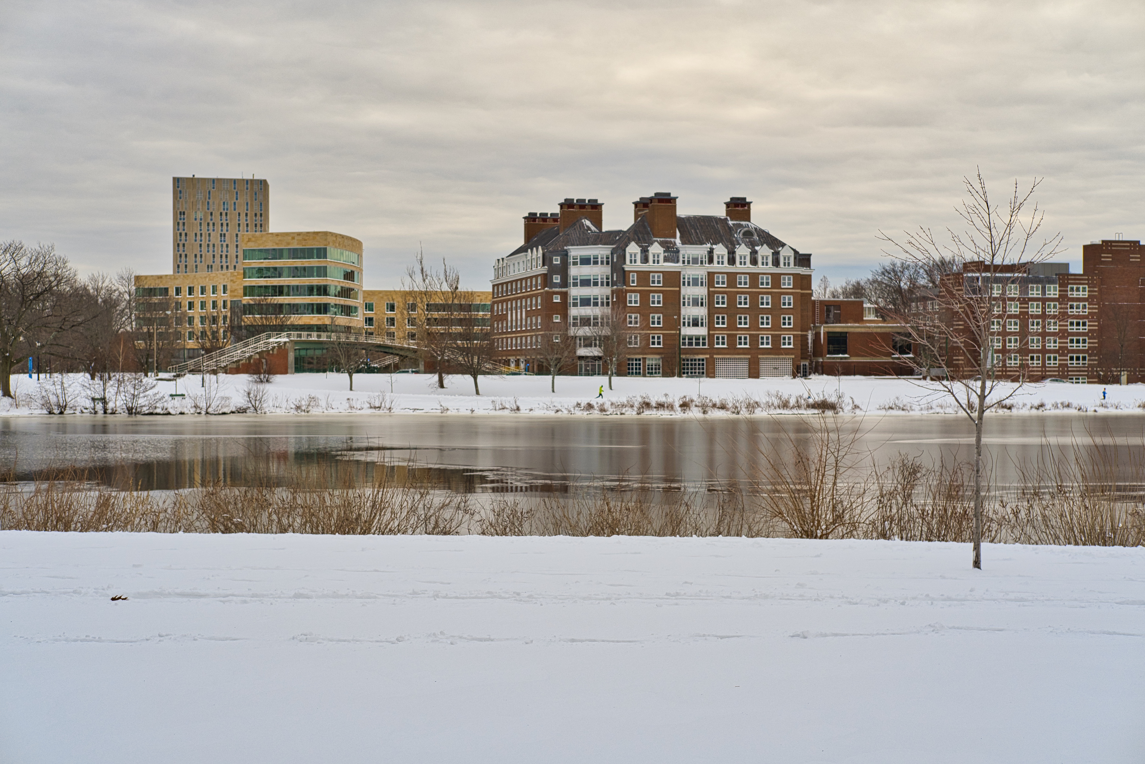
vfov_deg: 25.5
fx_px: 1686
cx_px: 572
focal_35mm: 53
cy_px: 382
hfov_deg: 37.5
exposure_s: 1/950
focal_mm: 35
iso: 160
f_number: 5.6
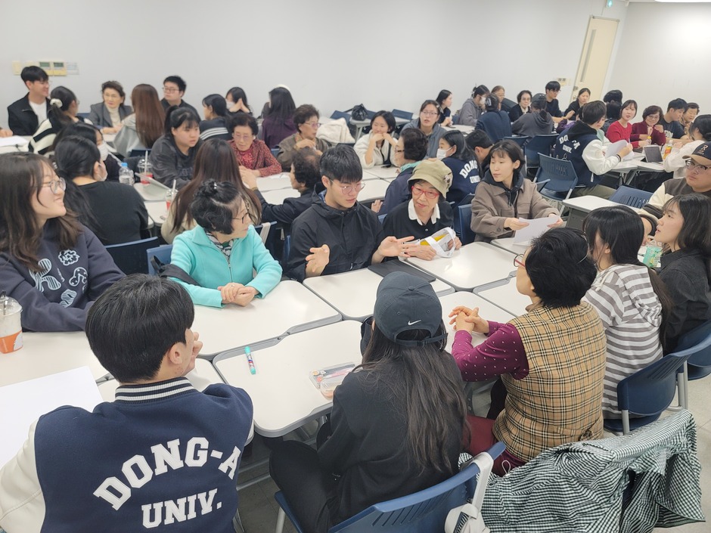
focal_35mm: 25
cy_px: 266
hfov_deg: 69.4
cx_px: 356
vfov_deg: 54.9
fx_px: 513
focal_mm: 7
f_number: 1.8
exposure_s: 1/120
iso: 250
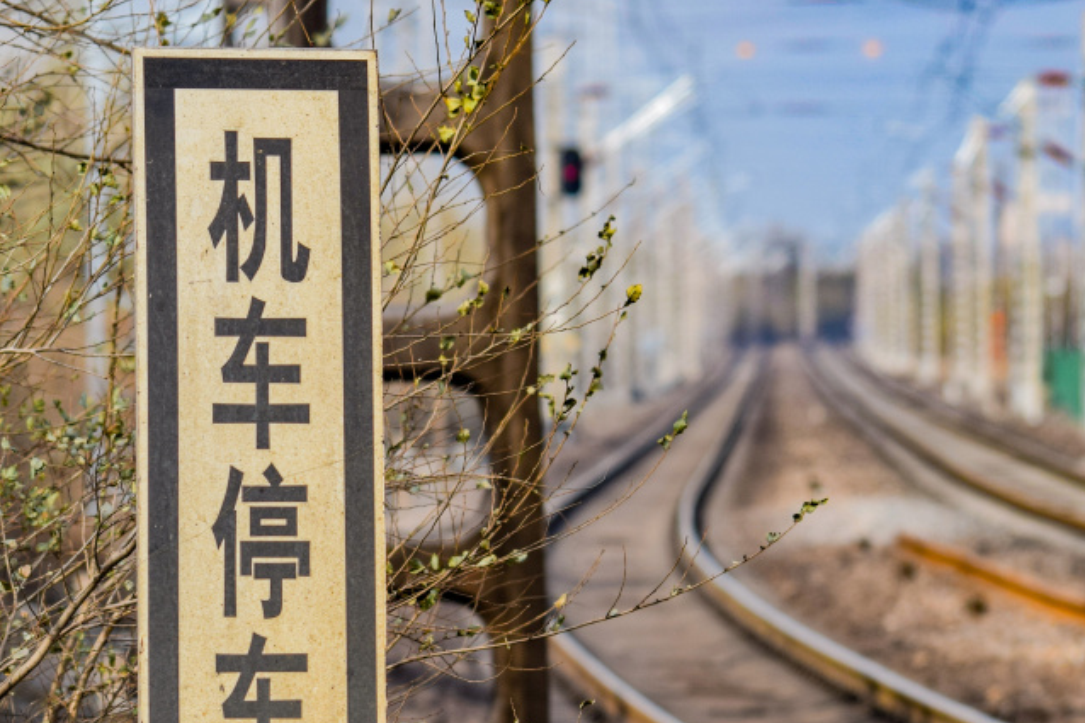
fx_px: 8677
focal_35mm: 288
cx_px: 619
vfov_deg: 4.8
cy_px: 648
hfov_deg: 7.2
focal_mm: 102
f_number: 6.3
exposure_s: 1/640
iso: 200
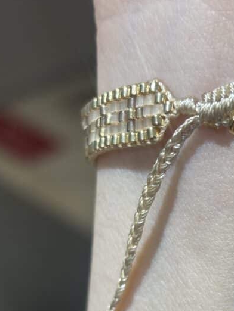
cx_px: 204
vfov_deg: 19.0
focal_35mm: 102
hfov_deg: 14.4
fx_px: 919
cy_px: 253
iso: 40
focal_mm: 5.96
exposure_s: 1/100
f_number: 1.6
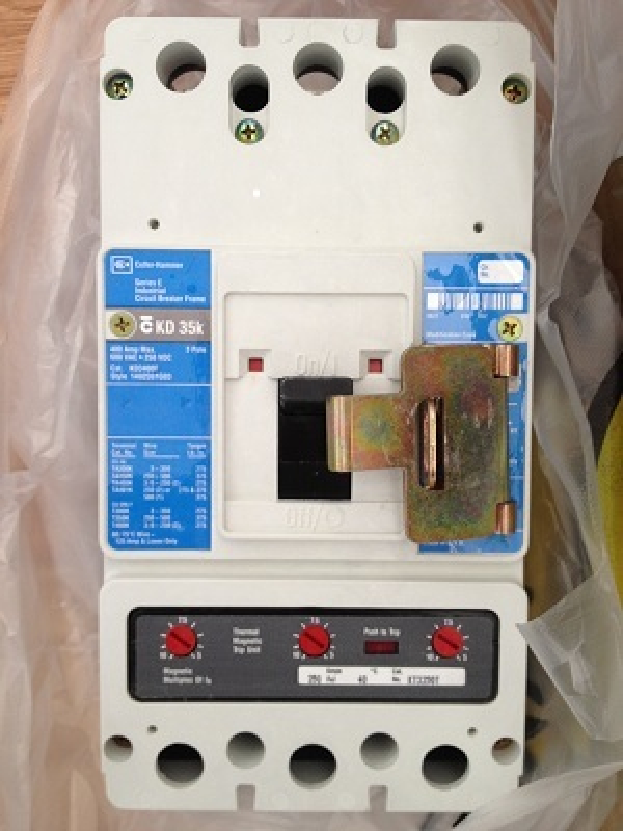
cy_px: 416
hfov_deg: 40.7
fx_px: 840
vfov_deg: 52.6
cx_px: 312
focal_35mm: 35
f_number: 2.4
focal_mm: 4.28
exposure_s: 1/24
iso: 64
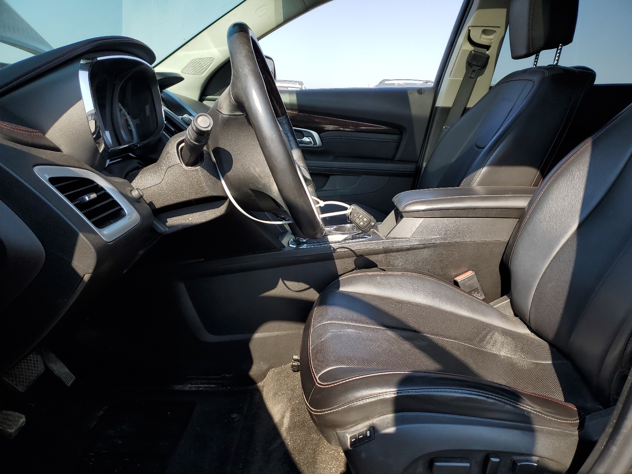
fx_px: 475
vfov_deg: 53.1
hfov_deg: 67.3
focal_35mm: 26
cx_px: 316
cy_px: 237
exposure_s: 1/1250
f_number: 1.5
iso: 50
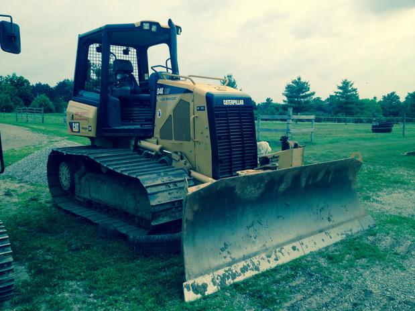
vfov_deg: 40.7
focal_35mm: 35
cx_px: 208
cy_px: 156
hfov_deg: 52.6
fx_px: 420
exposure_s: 1/472
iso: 50
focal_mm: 4.28
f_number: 2.4
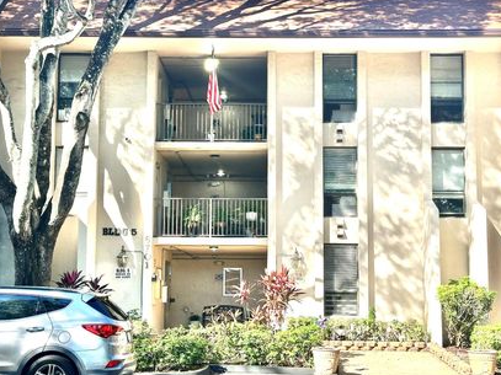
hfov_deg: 32.7
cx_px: 263
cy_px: 188
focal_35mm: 59
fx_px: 854
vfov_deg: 24.8
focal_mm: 6.86
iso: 64
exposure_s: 1/1953
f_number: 1.78
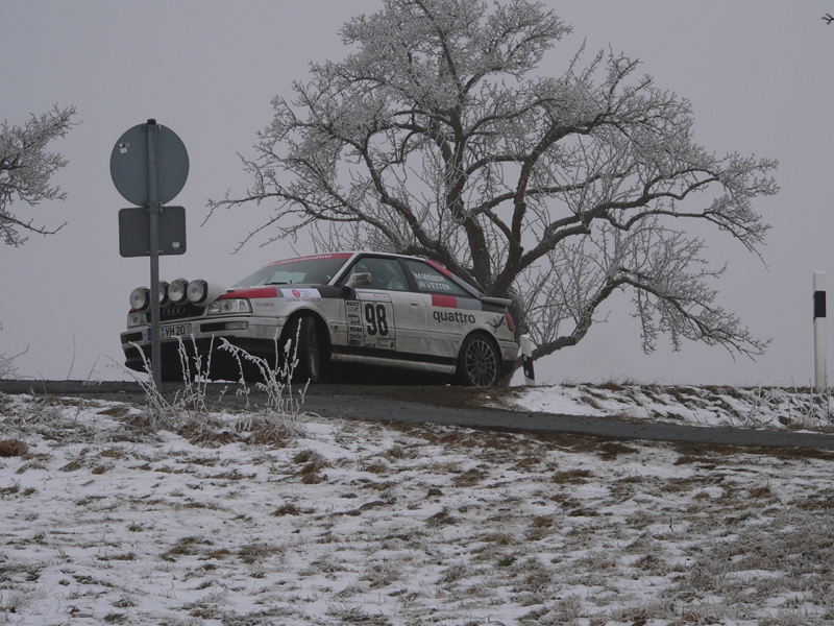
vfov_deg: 9.5
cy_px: 313
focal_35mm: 156
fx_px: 3758
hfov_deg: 12.7
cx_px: 417
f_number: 3.7
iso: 80
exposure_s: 1/500
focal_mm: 25.9
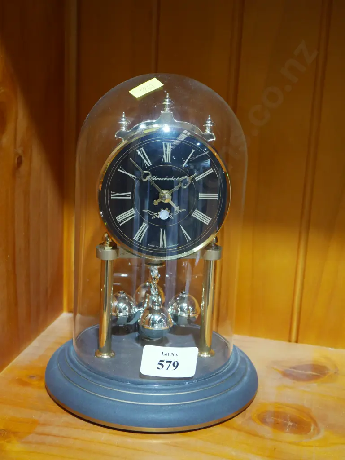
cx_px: 172
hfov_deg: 28.1
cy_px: 230
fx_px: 690
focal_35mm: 52
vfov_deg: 36.8
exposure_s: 1/60
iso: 2000
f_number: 5.3
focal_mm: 26
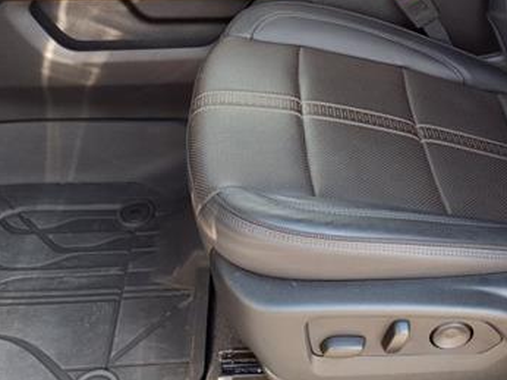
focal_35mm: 50
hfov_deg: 37.9
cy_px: 32
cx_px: 324
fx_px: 732
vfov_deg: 27.9
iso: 40
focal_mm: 3.58
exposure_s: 1/60.2
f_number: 1.9
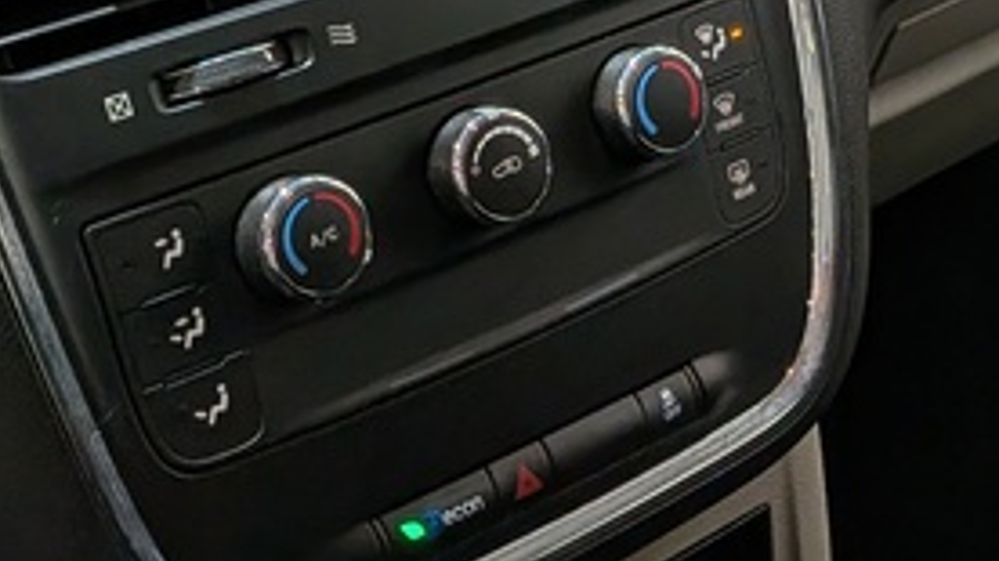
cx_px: 742
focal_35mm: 97
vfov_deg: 12.1
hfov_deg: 21.8
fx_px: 2568
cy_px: -177
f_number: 1.7
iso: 62
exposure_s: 1/50
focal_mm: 4.53
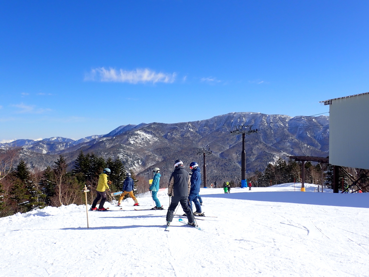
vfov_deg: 44.2
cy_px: 138
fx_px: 341
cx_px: 184
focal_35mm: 32
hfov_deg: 56.8
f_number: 9
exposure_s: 1/160
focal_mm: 5.79
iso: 100
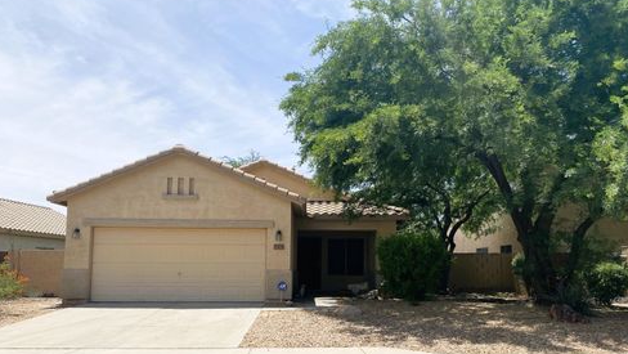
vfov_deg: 39.9
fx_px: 483
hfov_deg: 66.0
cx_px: 314
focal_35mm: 29
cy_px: 222
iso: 32
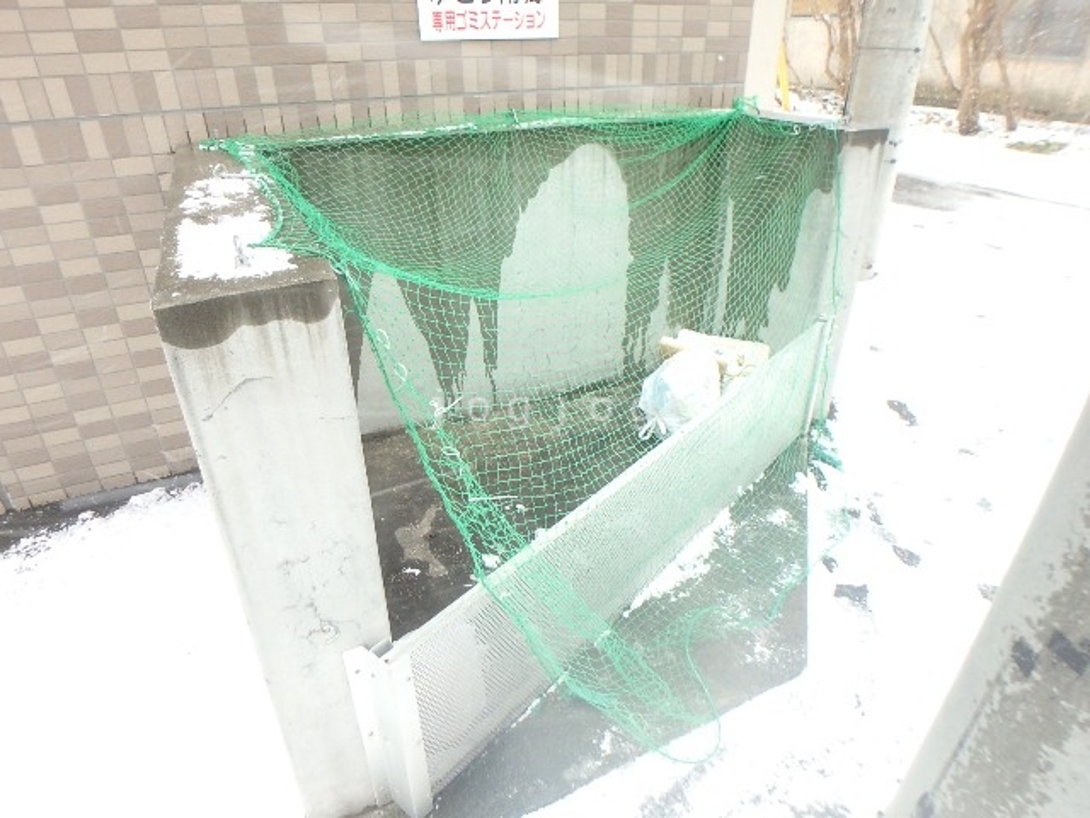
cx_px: 545
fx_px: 661
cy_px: 409
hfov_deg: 79.0
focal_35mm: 21
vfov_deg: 63.4
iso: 200
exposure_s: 1/60
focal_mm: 3.7
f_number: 3.5
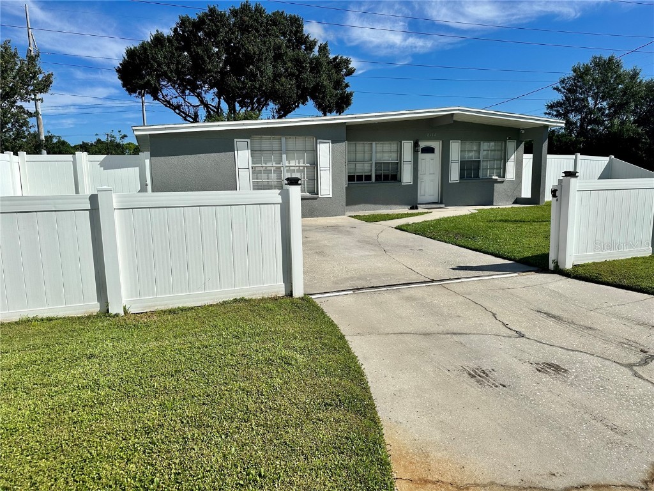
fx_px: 453
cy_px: 246
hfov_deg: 71.6
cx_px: 327
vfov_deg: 56.8
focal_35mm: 24
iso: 80
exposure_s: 1/10753
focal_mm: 6.86
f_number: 1.78
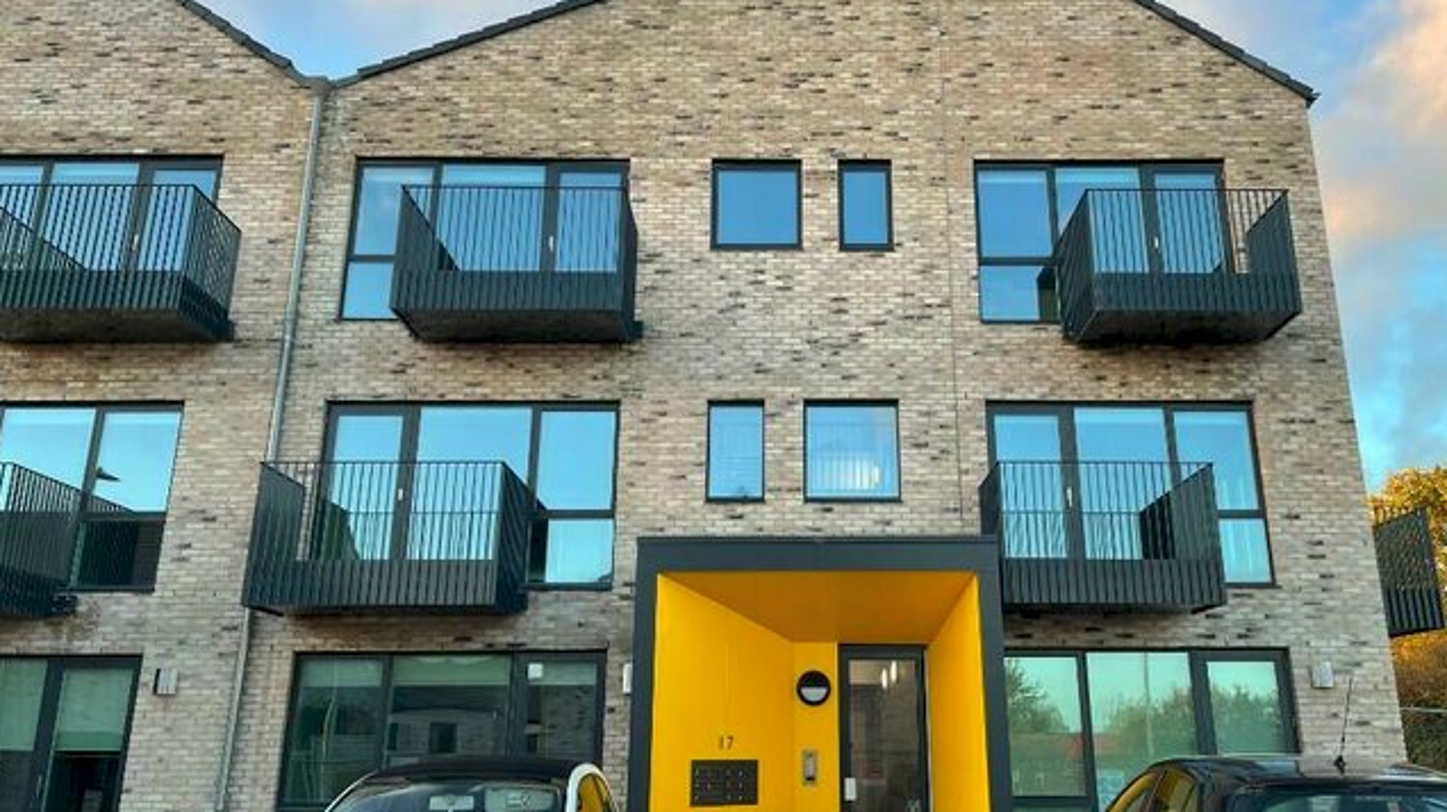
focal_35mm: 30
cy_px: 374
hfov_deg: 64.2
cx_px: 789
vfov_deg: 38.9
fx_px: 1150
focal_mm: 5.1
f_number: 1.6
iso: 32
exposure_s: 1/209
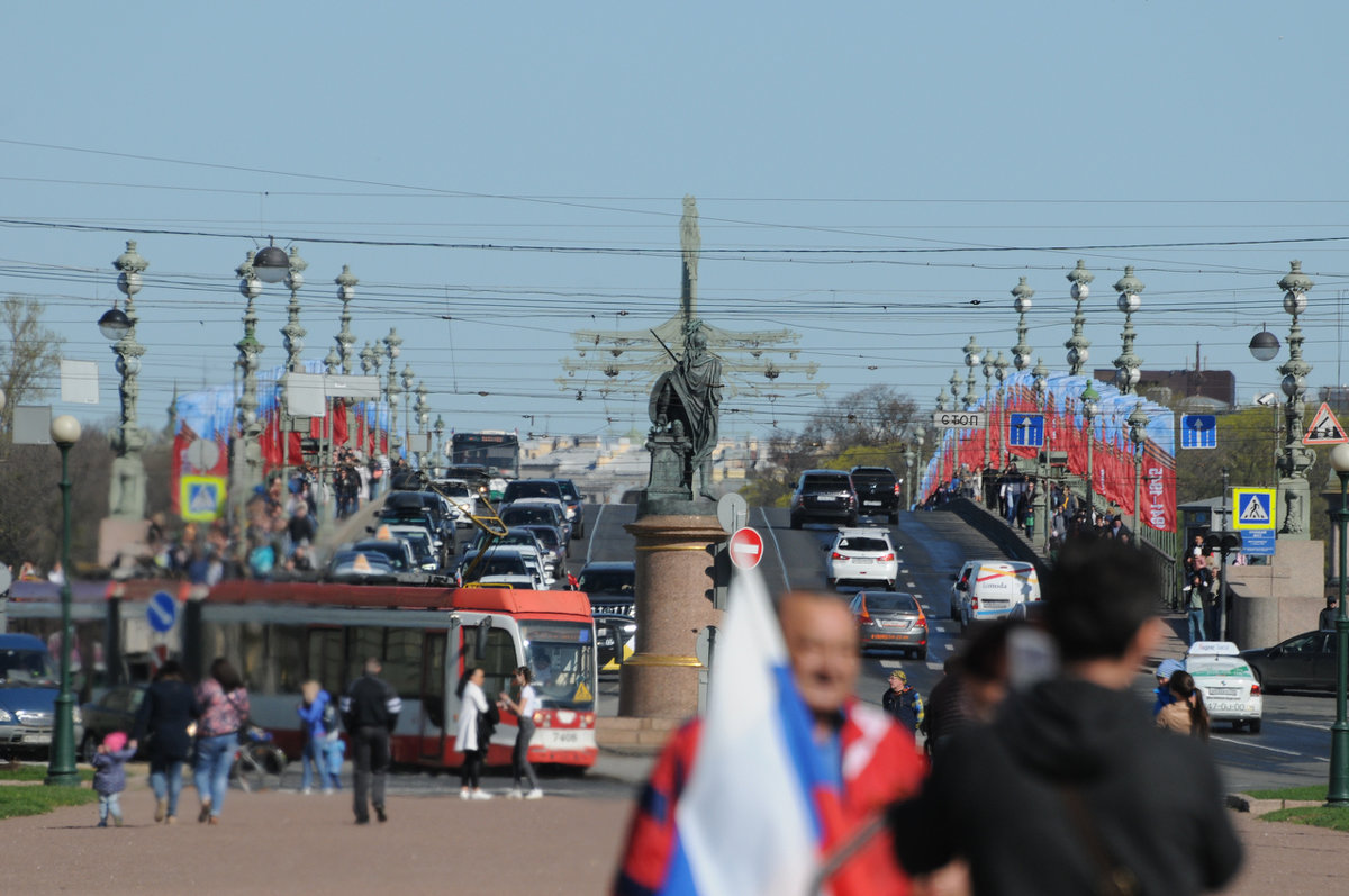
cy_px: 448
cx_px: 674
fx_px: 16842
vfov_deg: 3.0
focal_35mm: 450
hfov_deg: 4.6
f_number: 8
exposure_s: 1/1250
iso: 250
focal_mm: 300
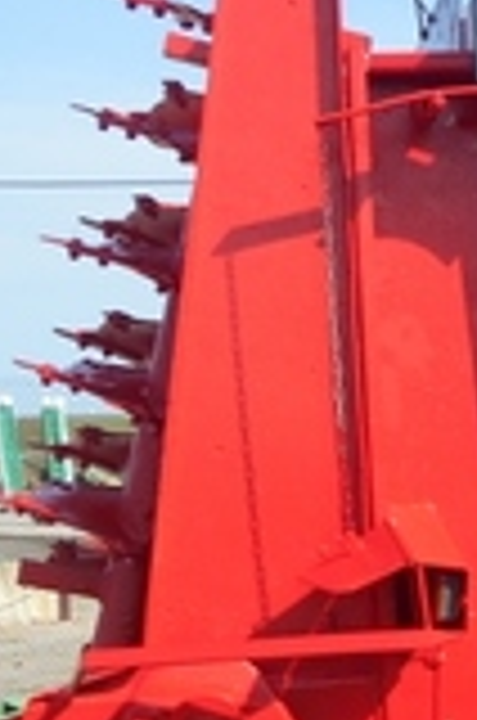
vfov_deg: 21.6
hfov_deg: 12.2
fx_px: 1856
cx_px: 1078
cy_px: 590
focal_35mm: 93
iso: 80
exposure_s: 1/800
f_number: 3.2
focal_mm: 4.6
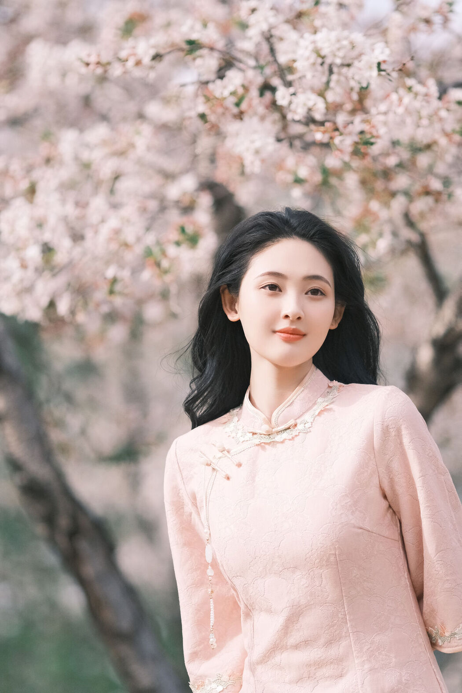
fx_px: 3907
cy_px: 346
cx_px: 231
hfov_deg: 6.8
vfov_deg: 10.1
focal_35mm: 203
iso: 2000
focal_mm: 135
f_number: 2
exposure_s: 1/20000
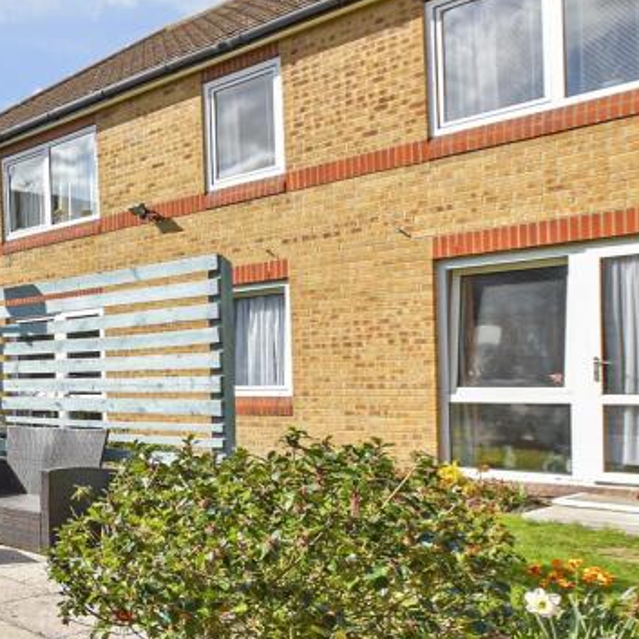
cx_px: -214
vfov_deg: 44.6
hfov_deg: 32.4
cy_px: 396
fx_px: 773
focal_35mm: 37
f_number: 8
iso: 64
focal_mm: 10
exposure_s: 1/125
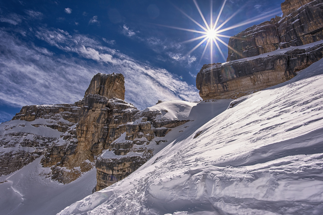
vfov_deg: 62.0
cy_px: 108
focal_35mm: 20
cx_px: 162
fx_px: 179
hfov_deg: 84.0
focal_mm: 20
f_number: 14
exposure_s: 1/1250
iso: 200
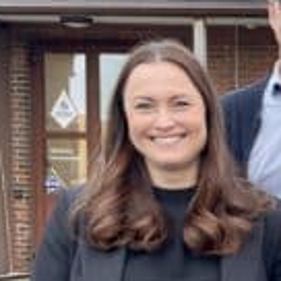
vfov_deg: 19.8
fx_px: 790
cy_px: 258
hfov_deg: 17.6
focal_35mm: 86
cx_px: 446
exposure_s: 1/121
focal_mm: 4.2
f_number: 1.6
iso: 100
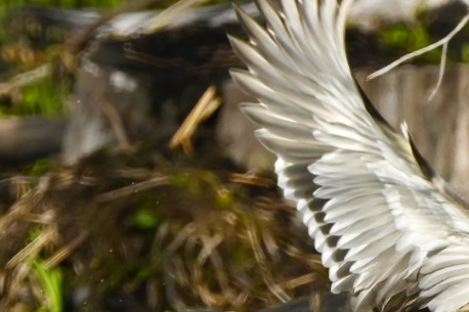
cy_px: 310
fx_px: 17059
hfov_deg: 1.6
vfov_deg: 1.0
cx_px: 460
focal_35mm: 1310
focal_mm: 500
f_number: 10
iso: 800
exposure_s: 1/2000
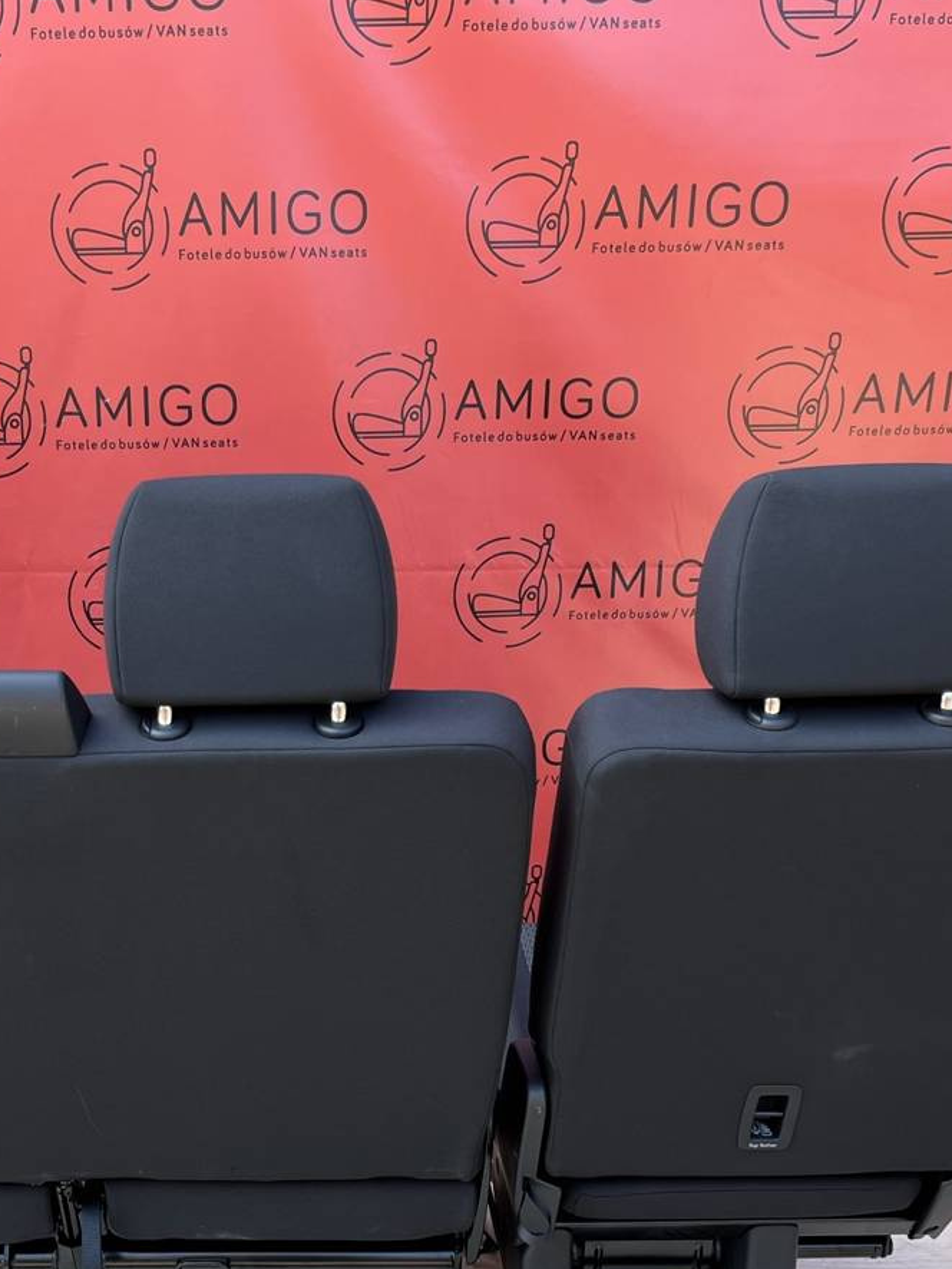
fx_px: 1723
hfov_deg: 30.4
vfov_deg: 39.6
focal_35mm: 47
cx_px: 242
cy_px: 918
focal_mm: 5.1
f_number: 1.6
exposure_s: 1/400
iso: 50
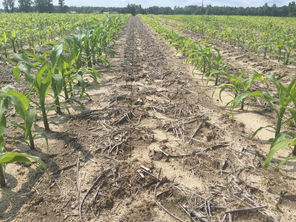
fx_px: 248
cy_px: 111
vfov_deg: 48.2
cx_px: 148
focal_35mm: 29
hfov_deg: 61.7
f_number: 2.2
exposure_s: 1/2475
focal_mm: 4.15
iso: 32
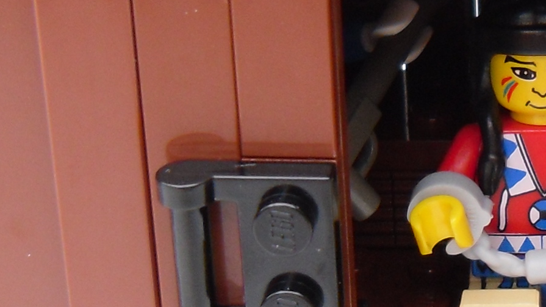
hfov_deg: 14.0
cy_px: 192
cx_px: 545
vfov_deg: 8.0
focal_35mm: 151
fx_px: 2186
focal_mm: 6
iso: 100
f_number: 2.8
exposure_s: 1/82
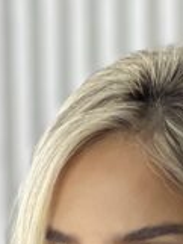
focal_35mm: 447
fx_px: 3147
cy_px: 705
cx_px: 222
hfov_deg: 3.3
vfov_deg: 4.3
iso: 160
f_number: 2.8
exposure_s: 1/120
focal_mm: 9
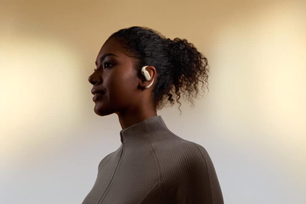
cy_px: 102
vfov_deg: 38.9
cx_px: 153
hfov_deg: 55.8
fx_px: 289
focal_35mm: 34
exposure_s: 1/125
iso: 250
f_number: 11
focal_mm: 34
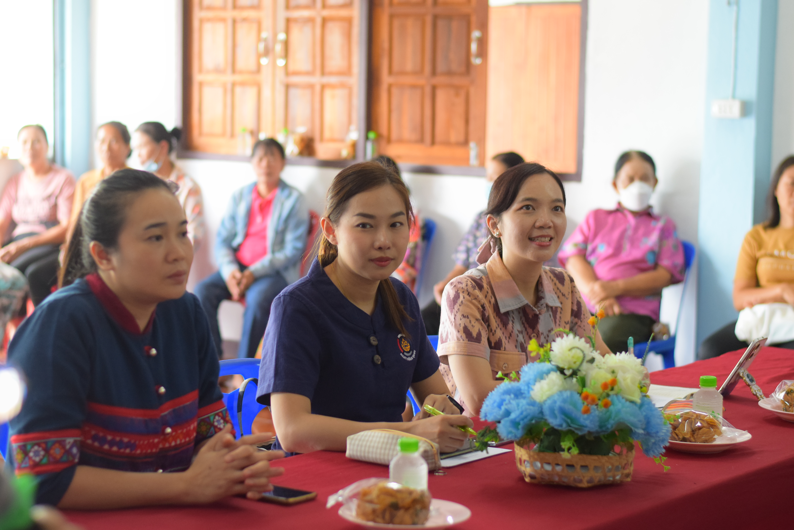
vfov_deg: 18.2
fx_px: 1654
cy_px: 265
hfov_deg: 27.0
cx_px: 397
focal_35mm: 75
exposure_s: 1/125
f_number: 2.5
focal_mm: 50
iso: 1250
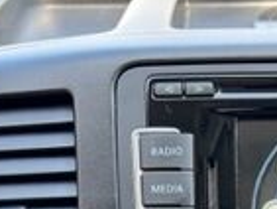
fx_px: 945
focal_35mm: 118
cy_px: 404
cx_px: 285
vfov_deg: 11.5
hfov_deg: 16.3
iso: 64
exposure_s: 1/121
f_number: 1.5
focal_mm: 5.7
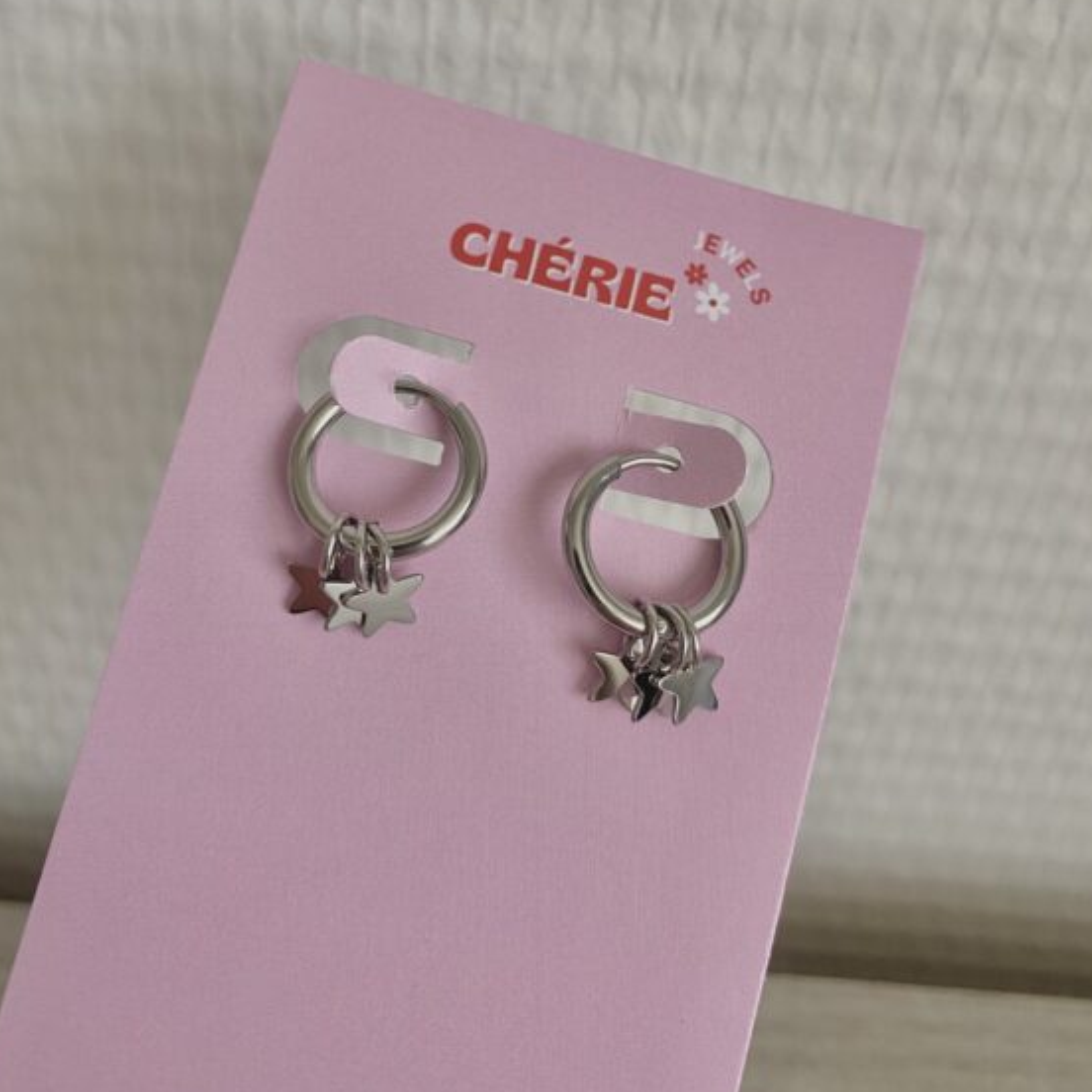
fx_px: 1142
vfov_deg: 50.1
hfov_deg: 51.1
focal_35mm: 32
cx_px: 512
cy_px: 352
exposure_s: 1/90
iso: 125
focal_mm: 4.25
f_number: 1.8
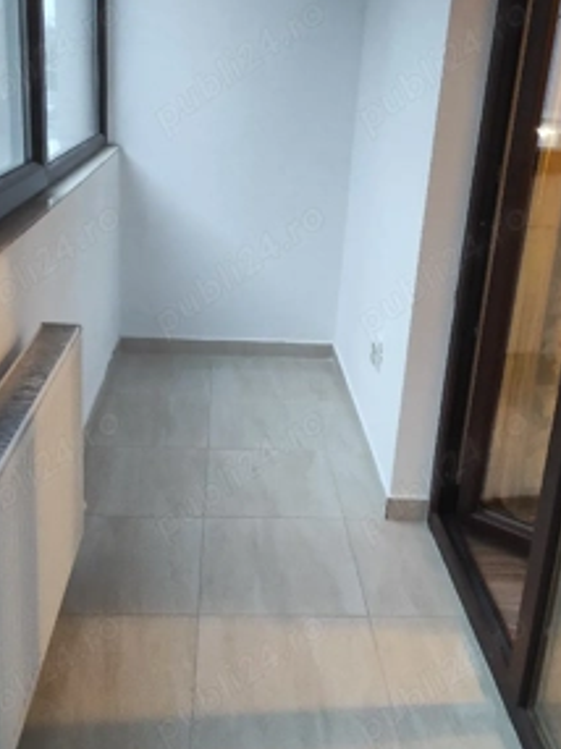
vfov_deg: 52.3
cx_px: 291
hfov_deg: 40.6
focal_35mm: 35
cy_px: 302
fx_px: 757
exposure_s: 1/33
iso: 1468
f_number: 1.89
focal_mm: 5.43
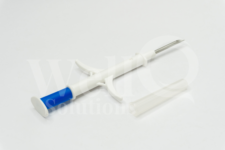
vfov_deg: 18.2
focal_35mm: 75
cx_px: 112
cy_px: 75
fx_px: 469
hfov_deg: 27.0
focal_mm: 50
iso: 640
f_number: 16
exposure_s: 1/25
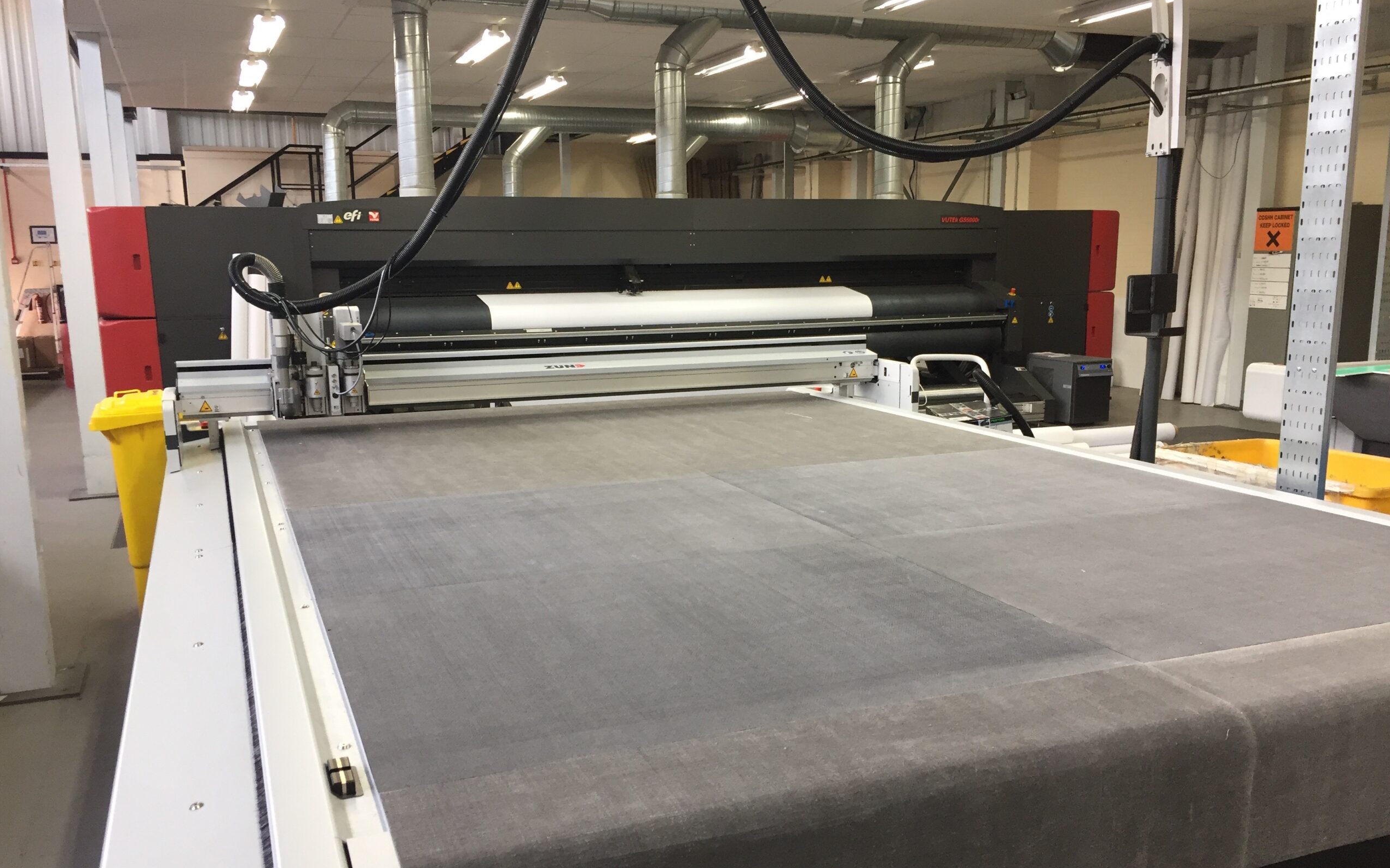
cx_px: 691
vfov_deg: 40.5
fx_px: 1174
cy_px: 487
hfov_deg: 61.2
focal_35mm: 31
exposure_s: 1/33
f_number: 2.2
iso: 40
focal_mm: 4.15
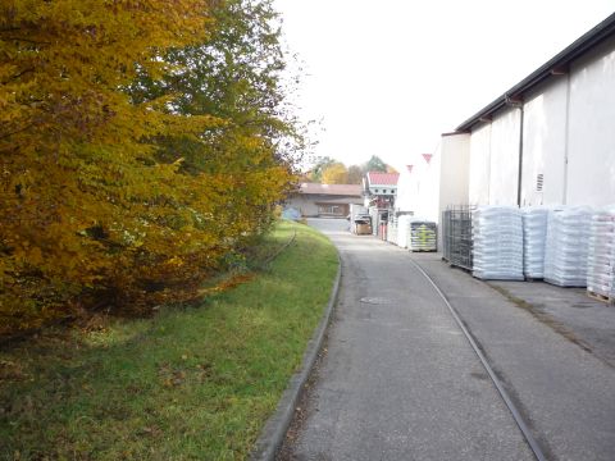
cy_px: 230
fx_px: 569
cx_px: 308
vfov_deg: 44.2
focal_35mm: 32
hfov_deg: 56.8
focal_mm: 5.2
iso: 160
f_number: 4
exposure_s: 1/250
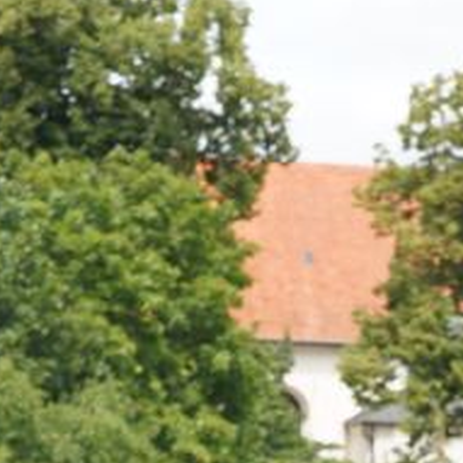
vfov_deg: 7.4
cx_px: 415
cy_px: 1019
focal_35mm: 226
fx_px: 3420
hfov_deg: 7.7
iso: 100
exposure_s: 1/200
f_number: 5.6
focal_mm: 39
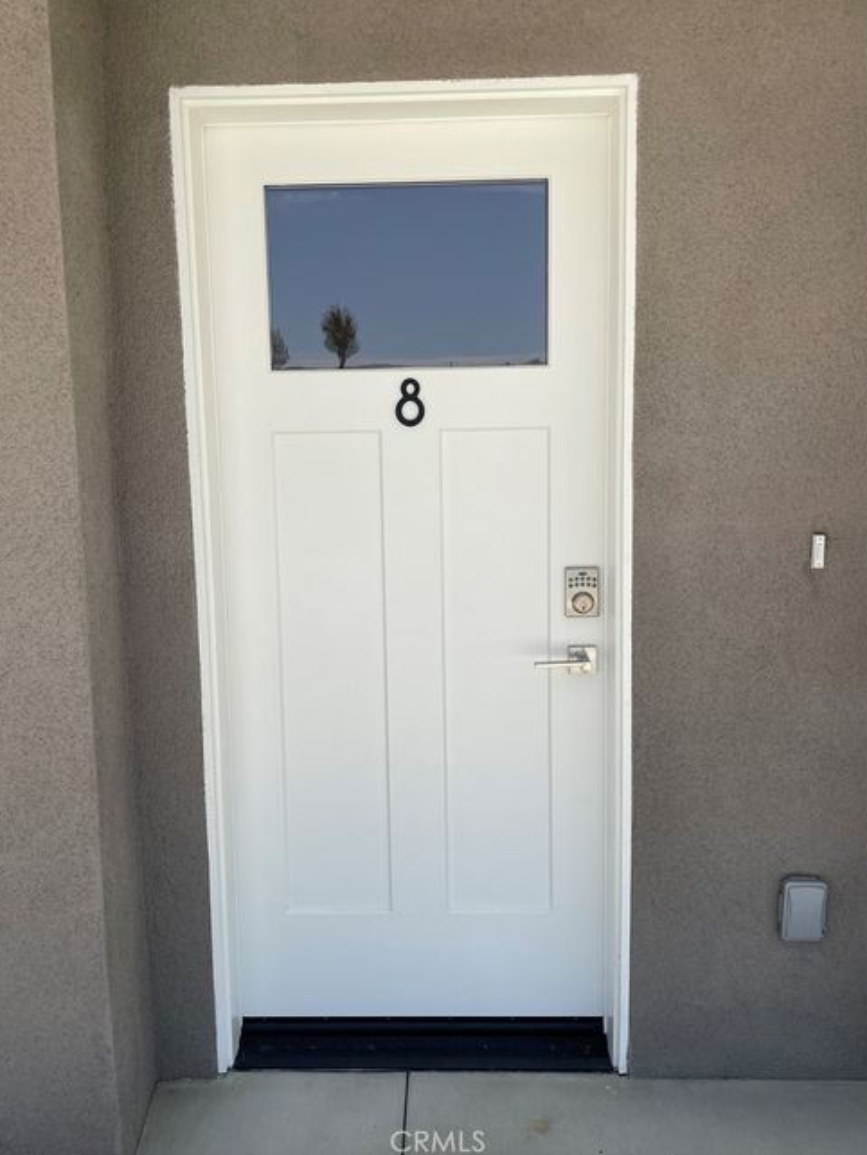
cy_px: 559
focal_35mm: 27
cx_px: 423
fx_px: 901
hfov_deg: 51.4
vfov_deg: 65.3
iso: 32
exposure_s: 1/2882
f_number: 1.6
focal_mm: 4.2
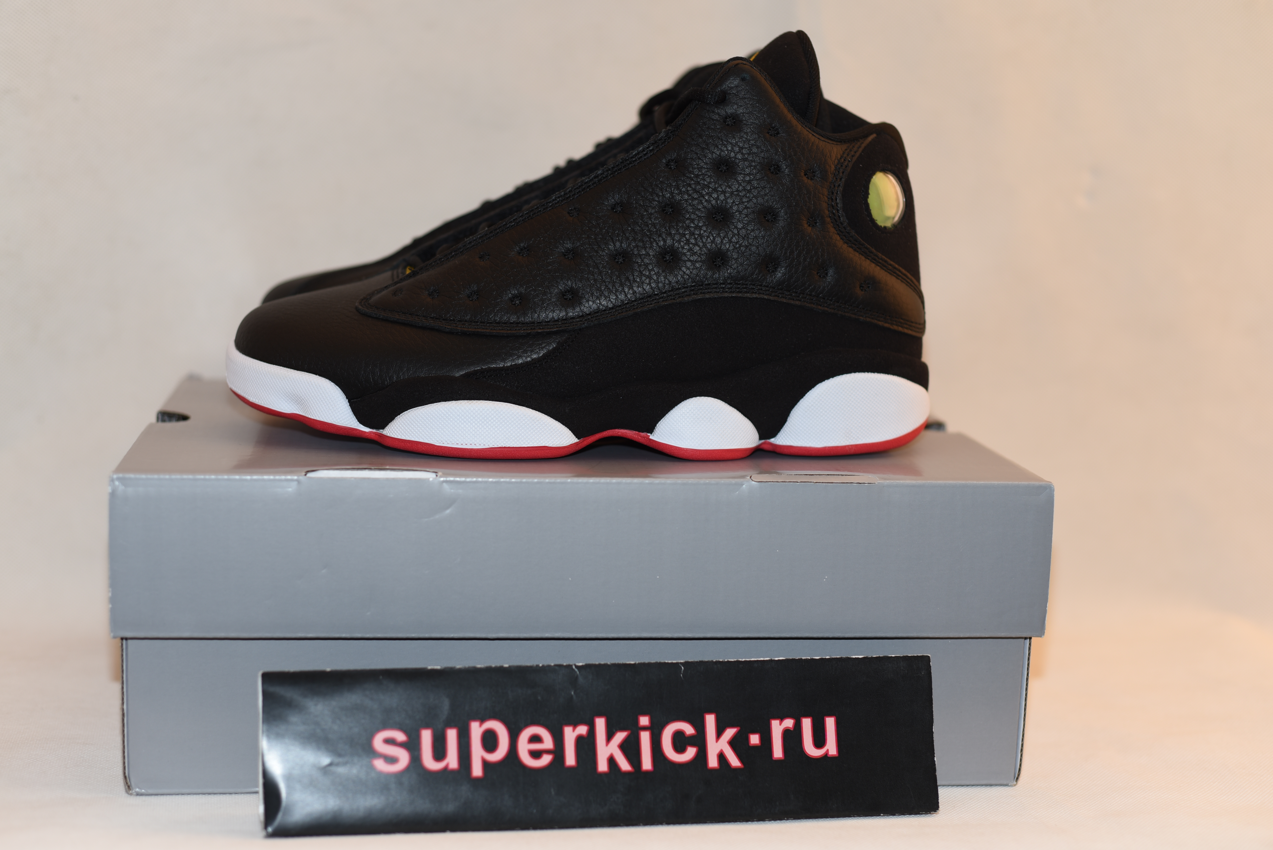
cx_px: 636
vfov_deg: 27.0
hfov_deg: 39.6
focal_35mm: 50
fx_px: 1769
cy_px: 425
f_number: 2.8
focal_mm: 50
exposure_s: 1/60
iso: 100
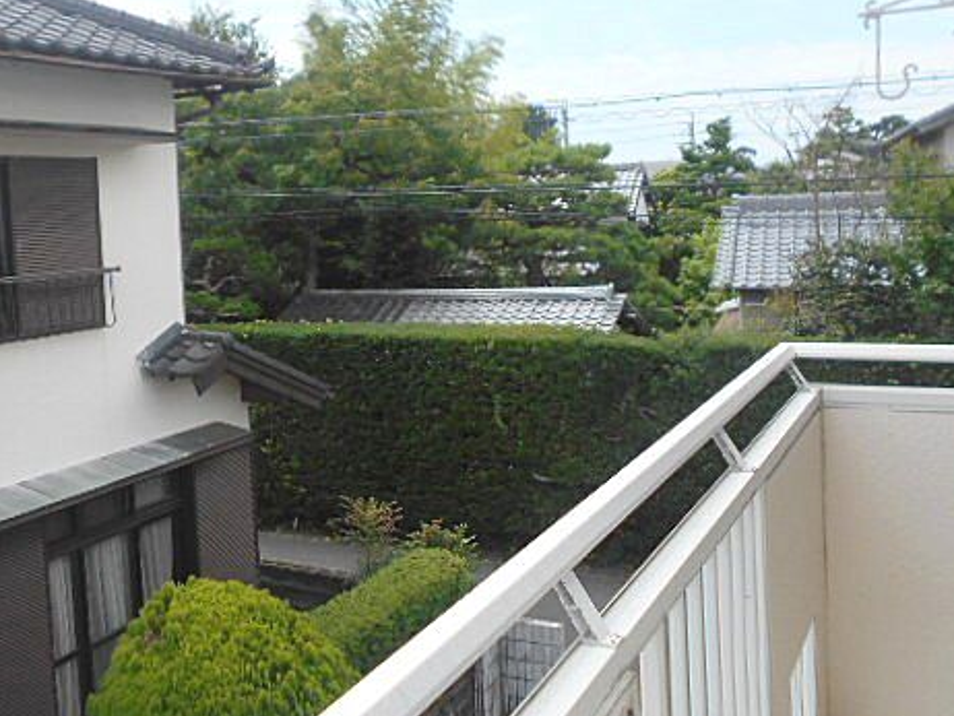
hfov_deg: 51.2
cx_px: 425
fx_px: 993
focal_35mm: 36
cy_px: 287
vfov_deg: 39.5
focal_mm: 4.6
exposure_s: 1/800
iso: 80
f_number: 3.2
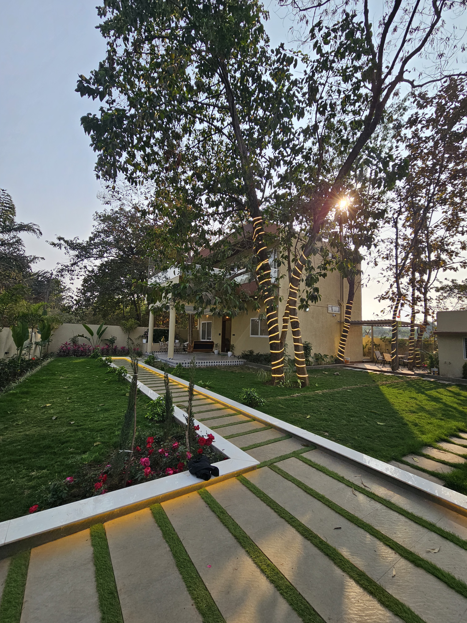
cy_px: 312
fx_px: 234
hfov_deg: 89.9
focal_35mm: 13
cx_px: 234
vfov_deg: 106.2
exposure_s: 1/1361
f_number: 2.2
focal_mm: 2.2
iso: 50
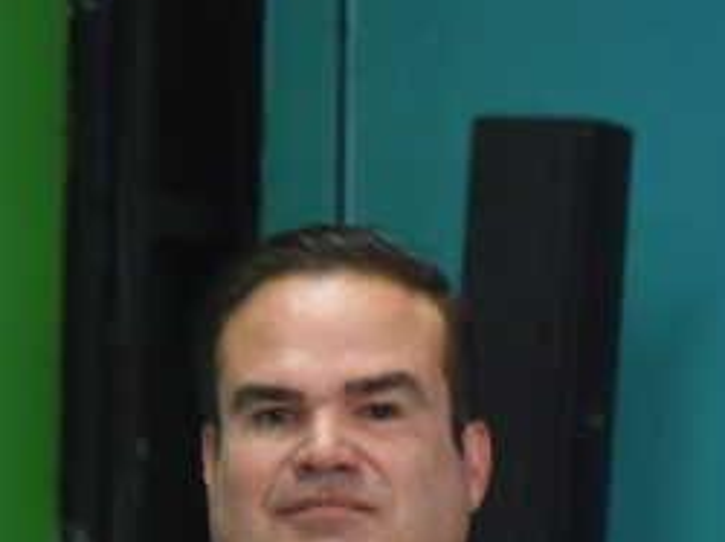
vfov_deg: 5.4
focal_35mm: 276
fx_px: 5775
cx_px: -583
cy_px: 523
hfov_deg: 7.0
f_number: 2.8
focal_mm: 70
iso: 2000
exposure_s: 1/160
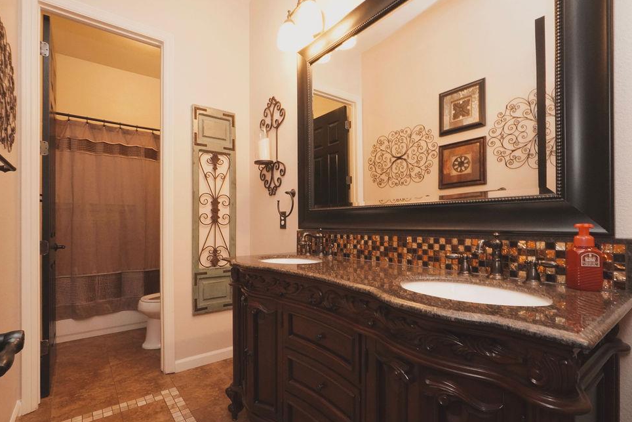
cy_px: 223
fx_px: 308
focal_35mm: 18
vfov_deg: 68.8
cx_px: 301
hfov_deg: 91.4
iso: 6400
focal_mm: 11
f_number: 14
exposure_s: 1/13
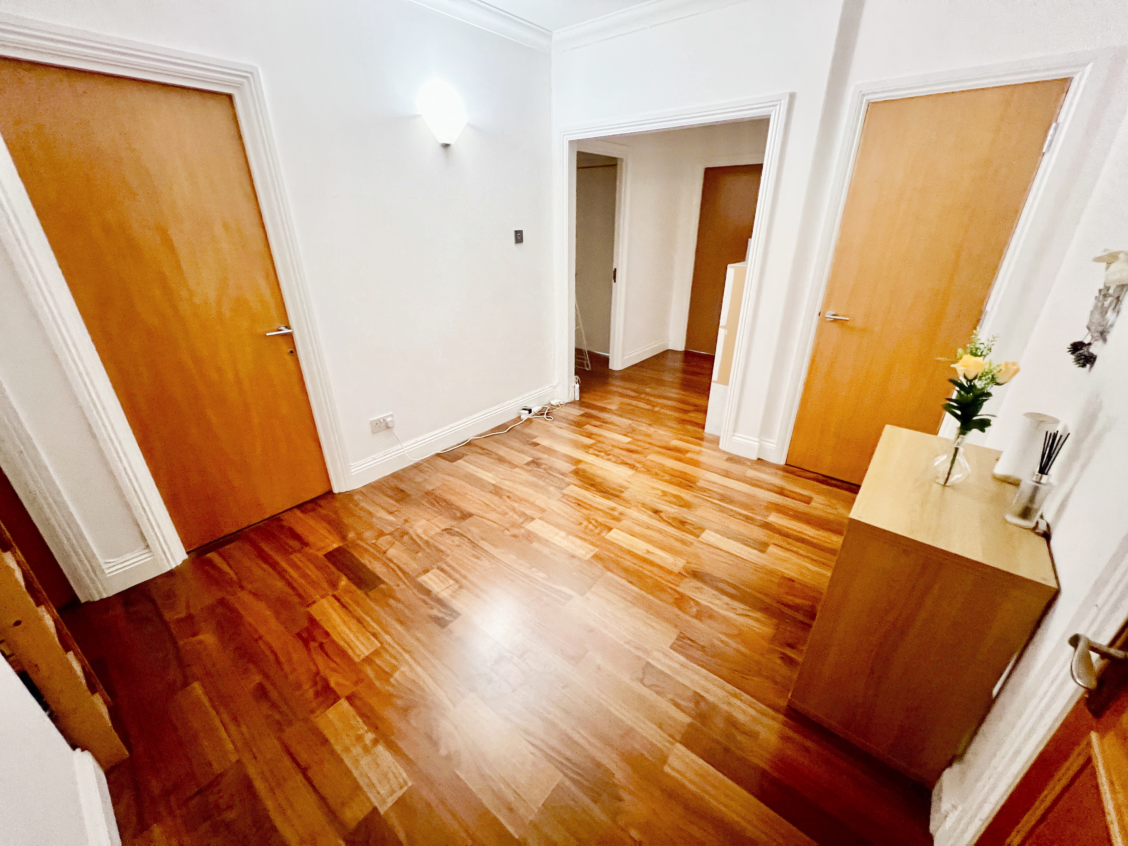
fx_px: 424
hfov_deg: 106.2
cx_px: 564
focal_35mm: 13
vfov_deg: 89.9
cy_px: 423
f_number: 1.8
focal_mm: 1.57
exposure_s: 1/50
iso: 1000
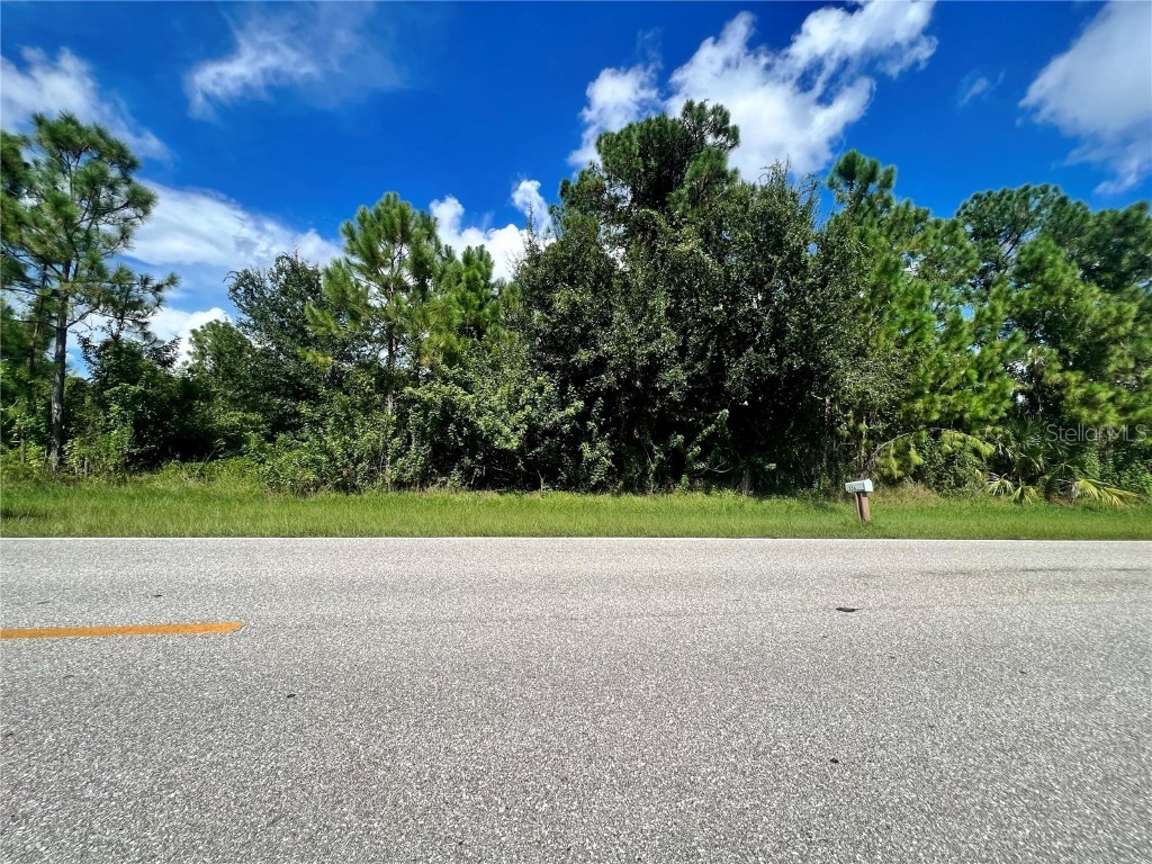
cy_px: 432
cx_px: 576
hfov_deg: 106.2
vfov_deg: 89.9
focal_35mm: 13
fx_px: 433
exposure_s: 1/1754
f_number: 1.8
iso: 32
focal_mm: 1.57
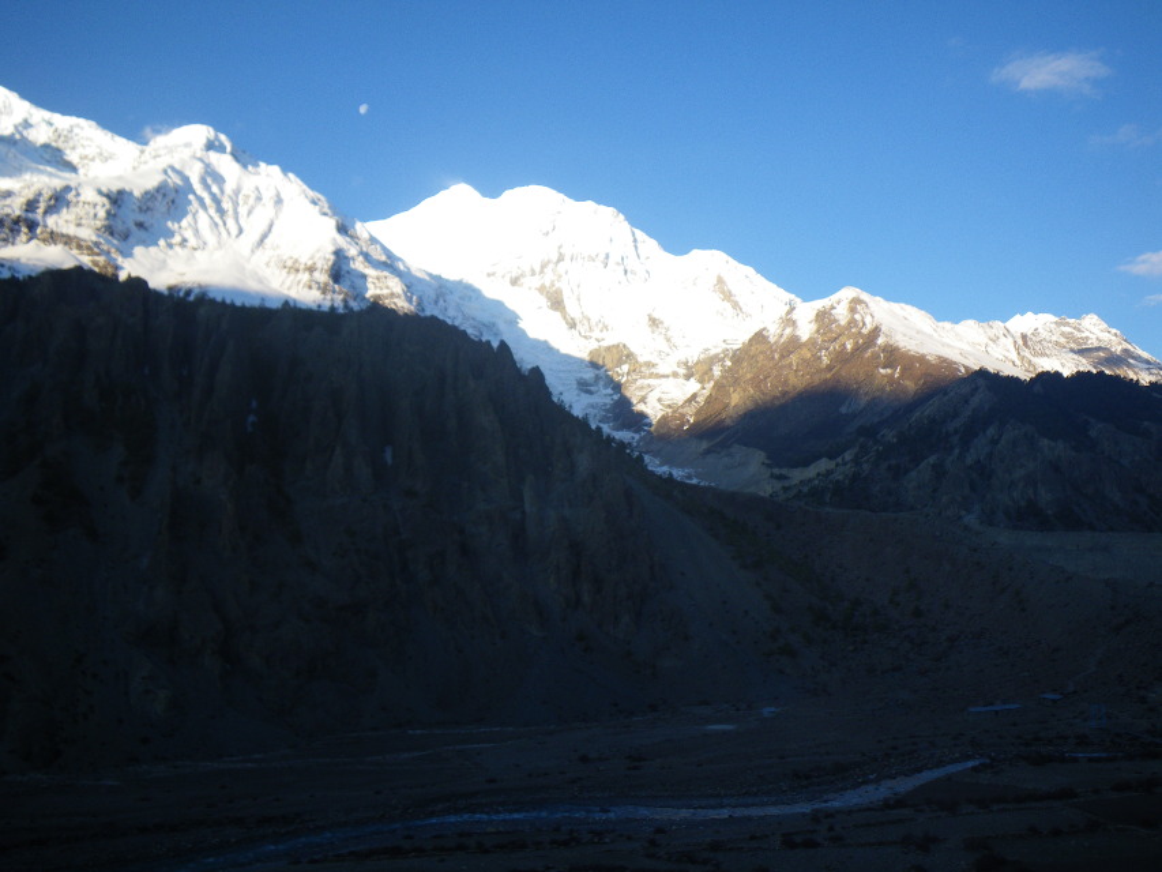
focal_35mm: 28
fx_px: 940
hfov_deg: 63.4
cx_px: 581
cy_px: 436
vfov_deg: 49.8
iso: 50
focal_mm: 5
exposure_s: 1/125
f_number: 4.2
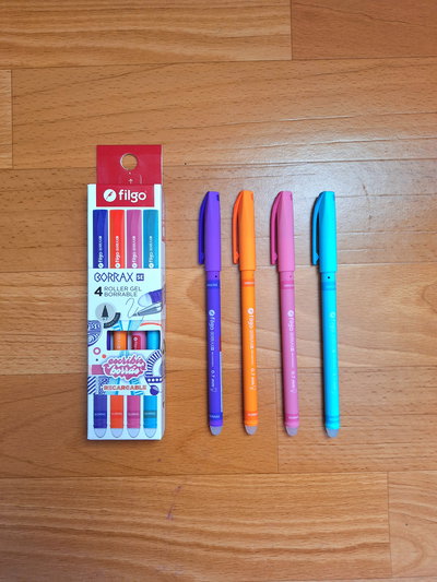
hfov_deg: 58.9
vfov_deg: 73.9
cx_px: 218
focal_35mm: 23
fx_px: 387
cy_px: 291
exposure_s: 1/50
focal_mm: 5.54
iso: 250
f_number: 1.8
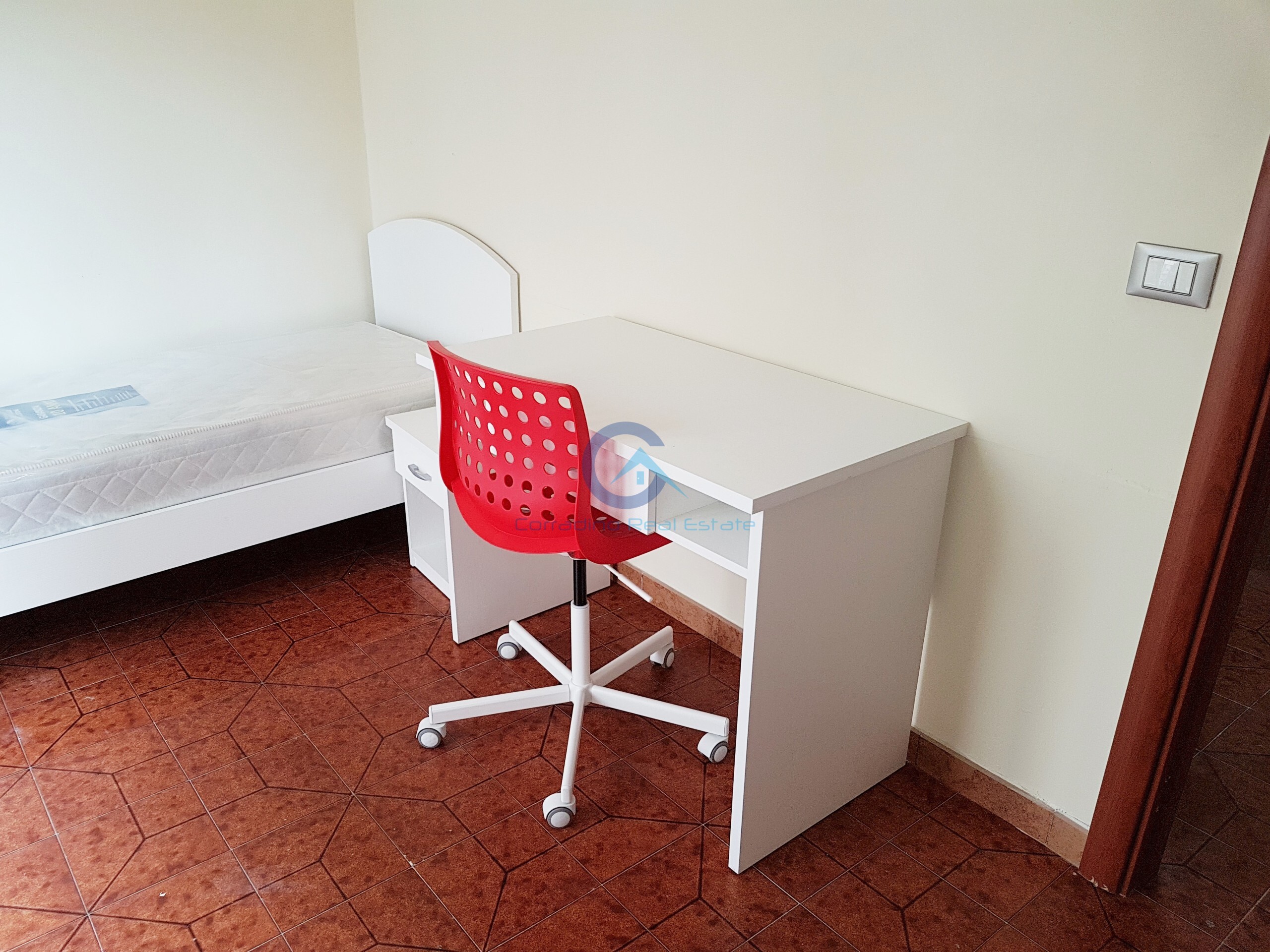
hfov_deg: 67.3
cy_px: 476
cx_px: 635
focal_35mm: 26
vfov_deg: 53.1
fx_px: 954
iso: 64
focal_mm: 4.2
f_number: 1.7
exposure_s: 1/50
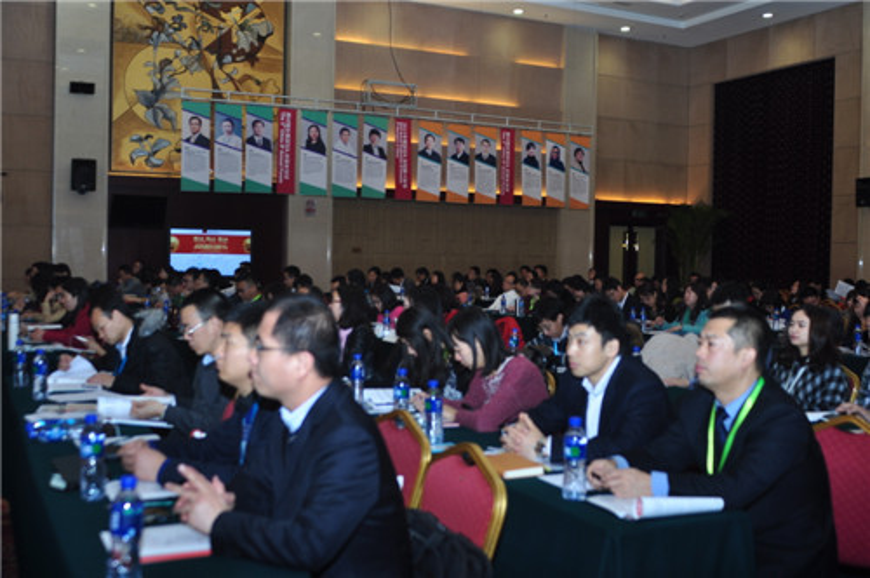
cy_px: 289
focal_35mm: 36
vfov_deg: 36.8
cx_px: 435
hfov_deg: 53.2
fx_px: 869
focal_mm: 24
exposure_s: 1/200
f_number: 2.8
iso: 200
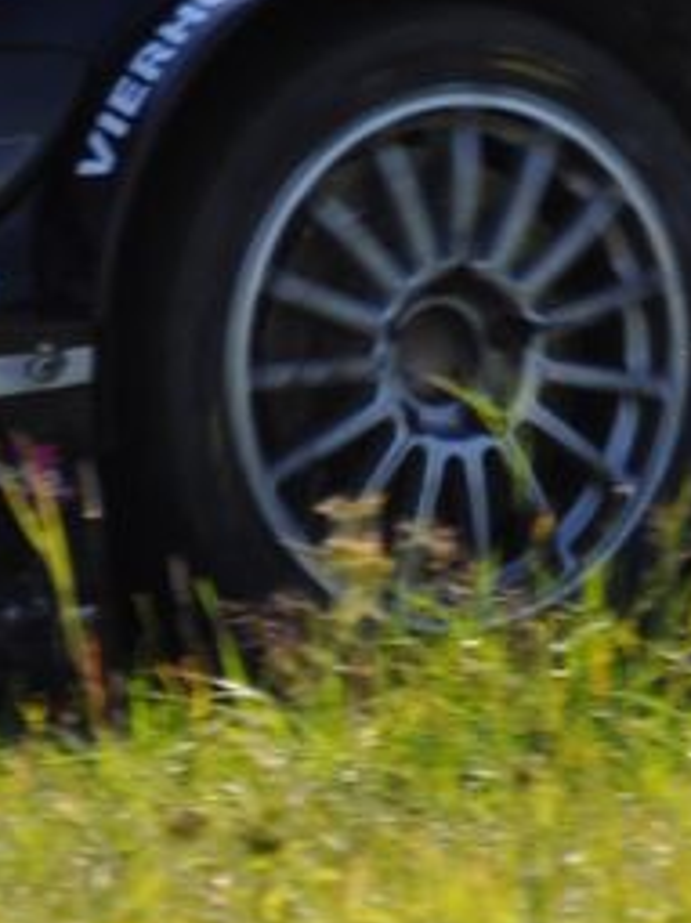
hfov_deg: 2.2
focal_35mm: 678
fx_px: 18061
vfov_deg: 2.9
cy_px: -934
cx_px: 738
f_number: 6.3
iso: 200
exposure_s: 1/640
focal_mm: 75
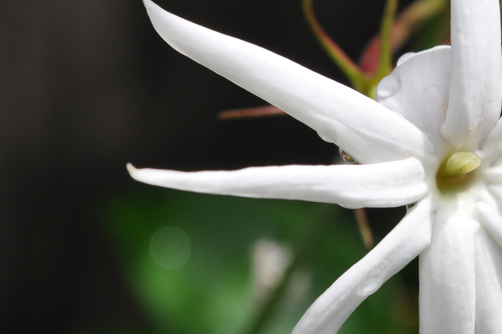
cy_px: 141
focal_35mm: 231
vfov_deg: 5.9
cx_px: 464
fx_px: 3217
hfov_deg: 8.9
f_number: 8
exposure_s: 1/400
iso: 200
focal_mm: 60
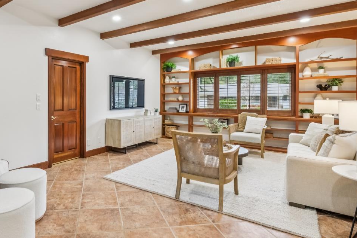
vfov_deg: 57.0
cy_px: 103
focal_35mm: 22
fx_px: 218
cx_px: 121
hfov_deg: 76.3
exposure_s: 1/13
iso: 400
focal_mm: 14
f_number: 9
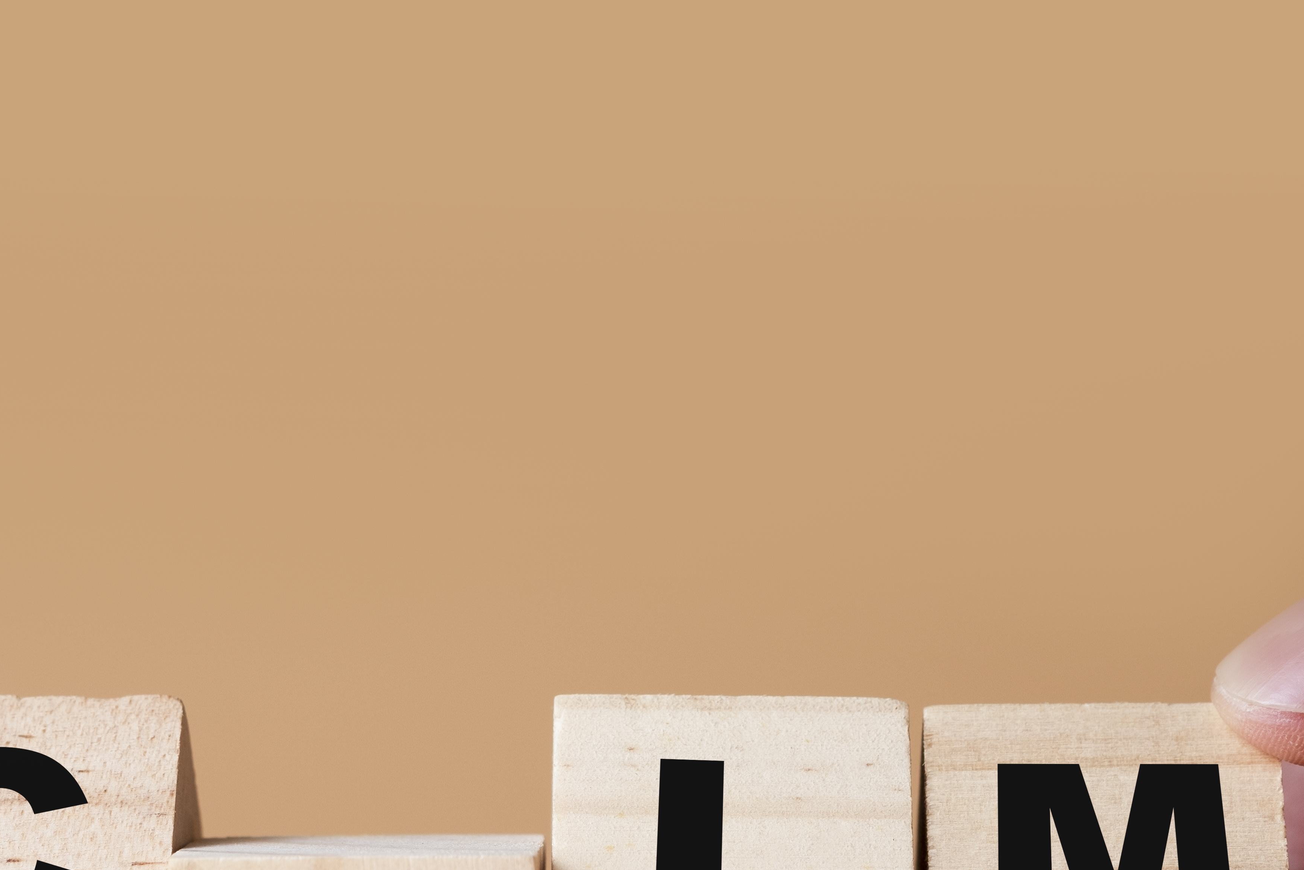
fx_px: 5614
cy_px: 622
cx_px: 546
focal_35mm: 155
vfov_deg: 8.8
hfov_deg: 13.2
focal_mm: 60
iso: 100
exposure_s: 1/90
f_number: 5
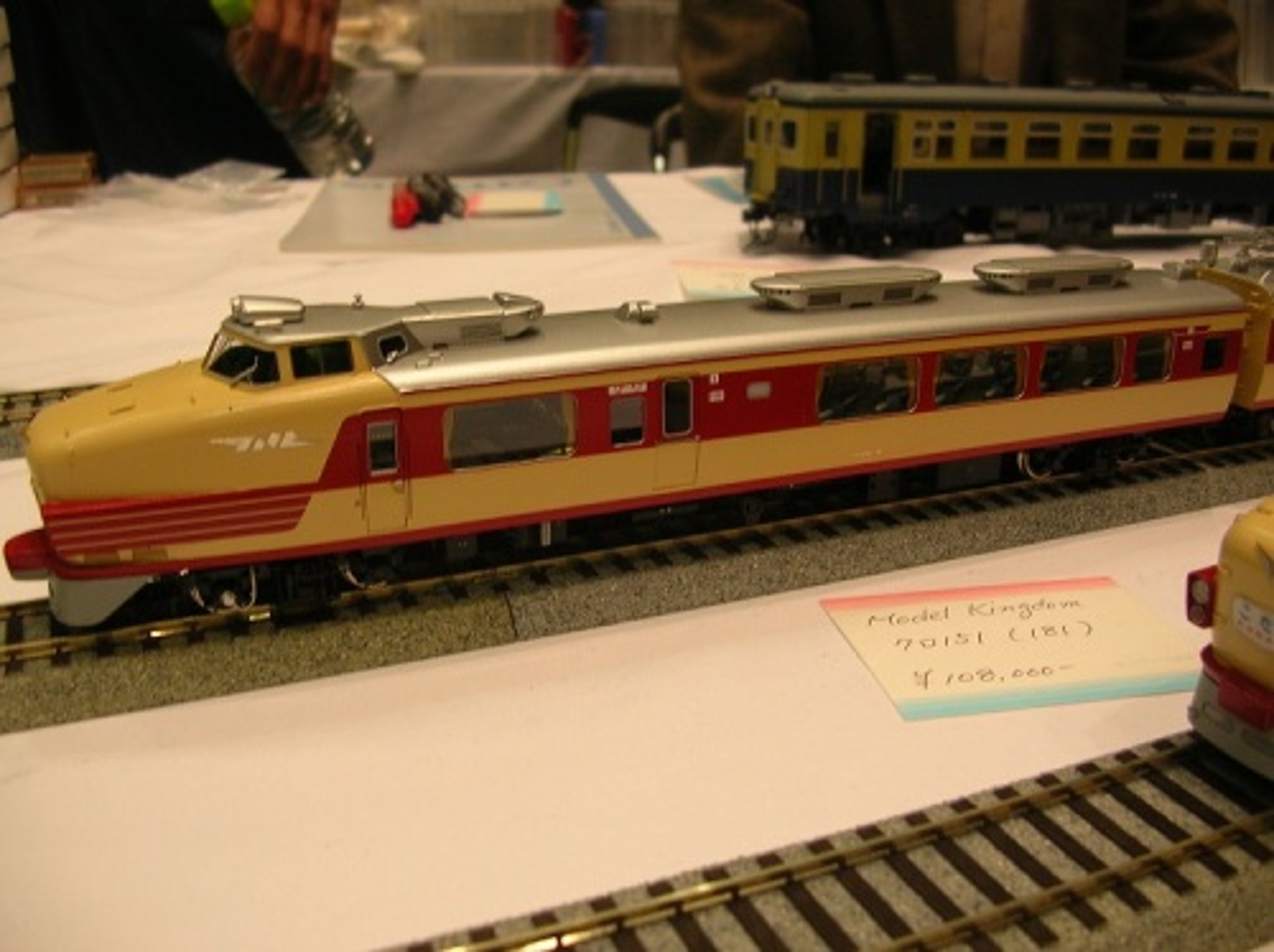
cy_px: 476
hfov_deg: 52.7
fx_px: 1287
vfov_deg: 40.6
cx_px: 637
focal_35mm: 35
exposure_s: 1/37.3
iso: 50
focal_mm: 5.8
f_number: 2.8
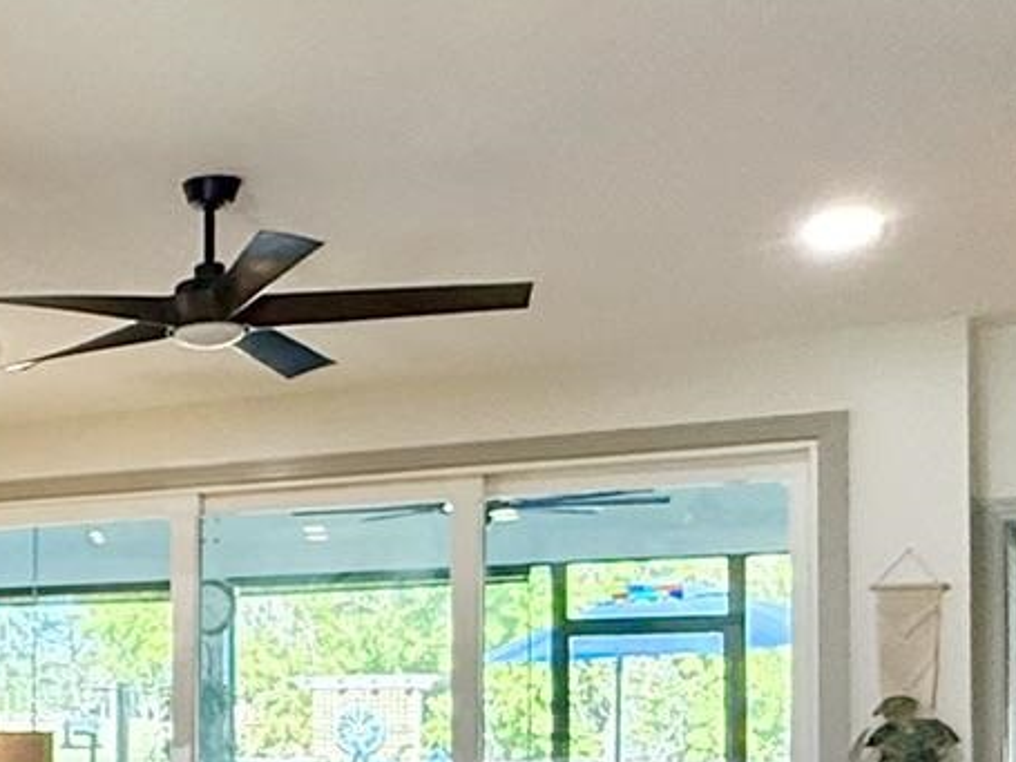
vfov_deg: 22.7
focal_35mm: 63
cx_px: -348
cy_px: 697
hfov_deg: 25.8
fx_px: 1849
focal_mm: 2.22
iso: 400
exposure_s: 1/120
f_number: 2.2
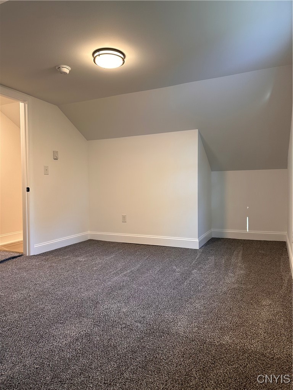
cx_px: 146
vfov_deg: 71.6
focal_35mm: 24
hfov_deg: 56.8
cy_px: 195
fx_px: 271
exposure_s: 1/60
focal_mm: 6.86
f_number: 1.78
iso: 125
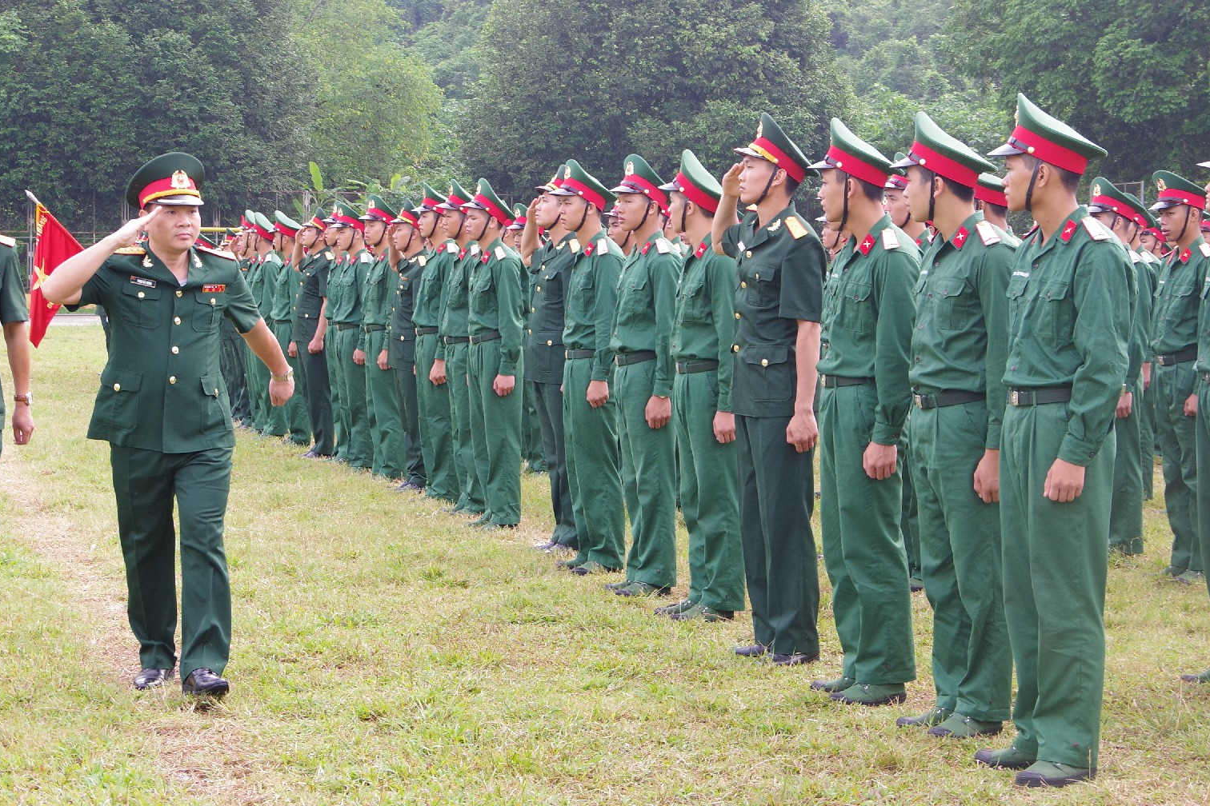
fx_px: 2453
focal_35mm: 73
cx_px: 545
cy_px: 326
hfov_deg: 27.7
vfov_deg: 18.7
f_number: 7.1
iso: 400
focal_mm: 31
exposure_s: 1/200
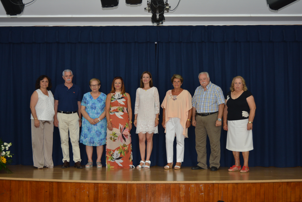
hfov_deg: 36.2
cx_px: 151
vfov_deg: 24.7
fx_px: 462
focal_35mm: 55
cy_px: 101
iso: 640
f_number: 4.8
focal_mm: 36
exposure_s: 1/60
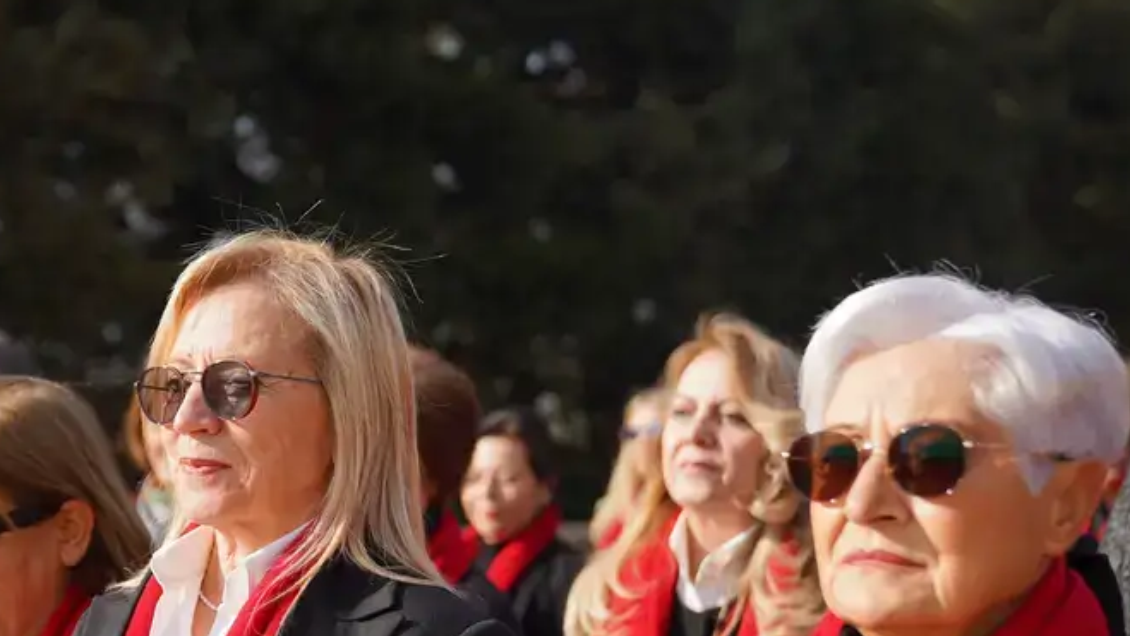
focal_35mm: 79
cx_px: 231
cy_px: 511
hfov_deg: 26.4
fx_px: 2368
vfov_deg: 15.2
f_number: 2.8
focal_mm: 46
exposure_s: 1/1000
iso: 100
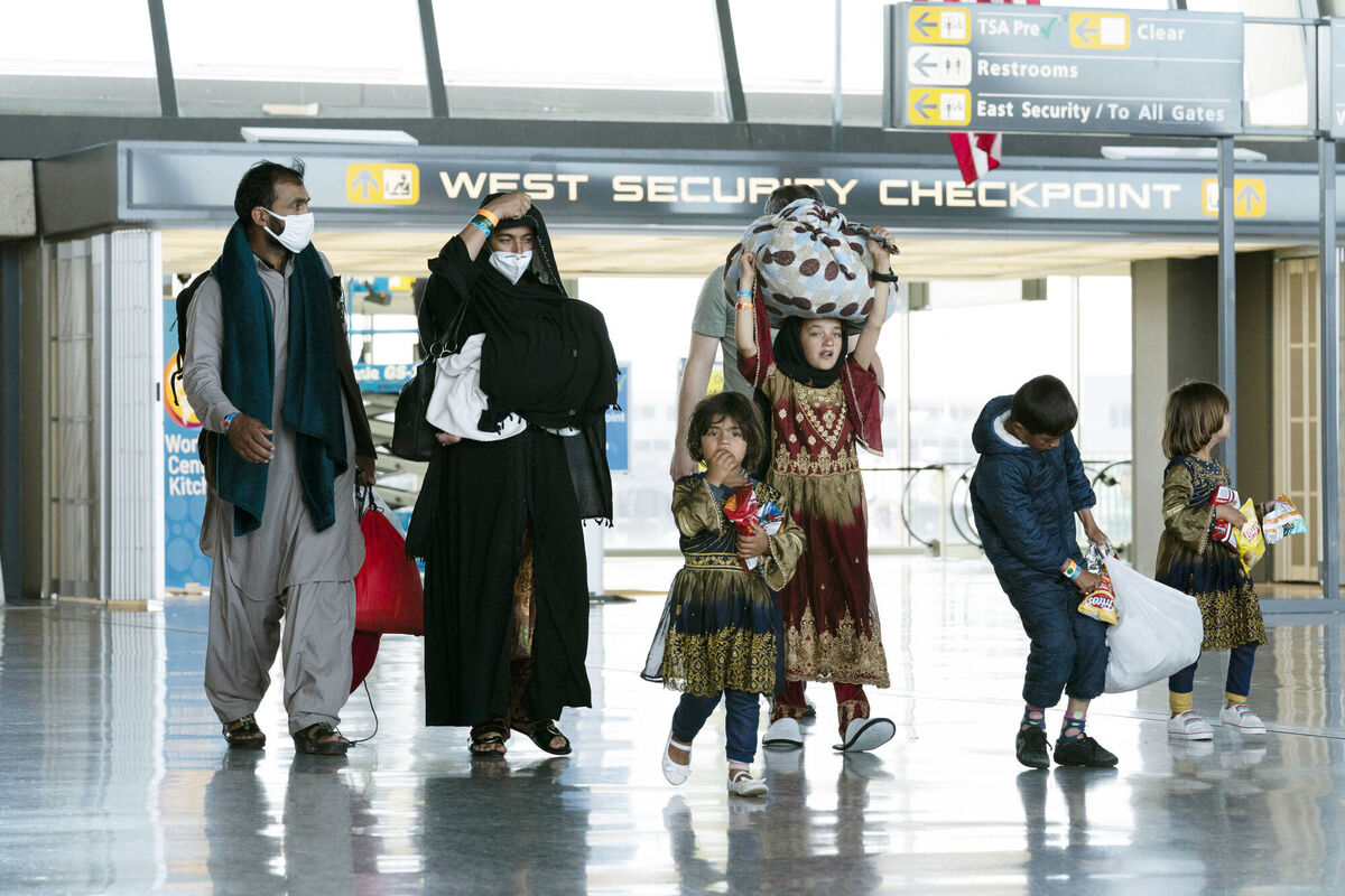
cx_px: 672
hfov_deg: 15.4
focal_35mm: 133
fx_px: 4969
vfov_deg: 10.3
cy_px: 448
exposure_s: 1/400
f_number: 8
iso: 1600
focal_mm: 133
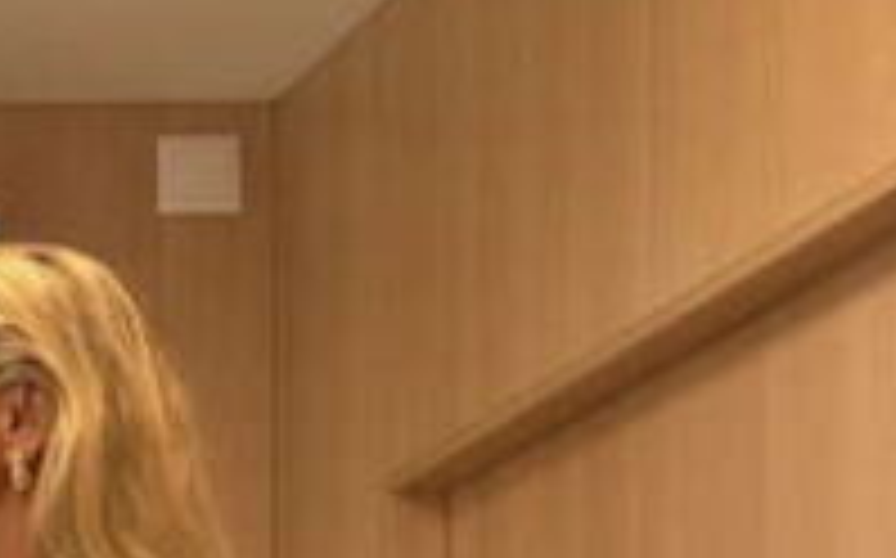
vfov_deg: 9.3
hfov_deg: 12.0
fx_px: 3196
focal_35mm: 131
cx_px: -1400
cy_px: 1143
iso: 80
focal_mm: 6.76
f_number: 1.78
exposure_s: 1/121
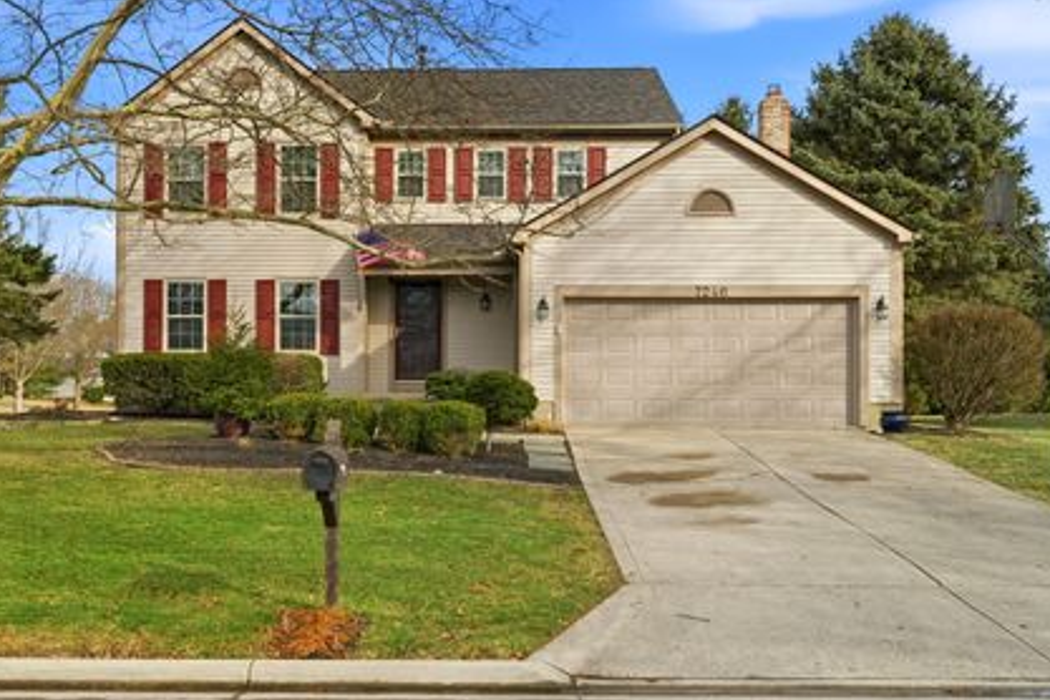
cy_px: 296
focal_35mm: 42
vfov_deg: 31.8
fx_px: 1225
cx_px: 453
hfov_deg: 46.3
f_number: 13
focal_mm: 35
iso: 400
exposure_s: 1/500
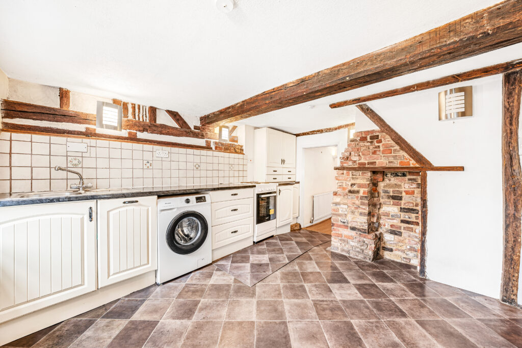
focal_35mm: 12
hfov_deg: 112.6
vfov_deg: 90.0
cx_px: 261
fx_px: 174
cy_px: 174
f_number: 8
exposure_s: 1.6
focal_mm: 12
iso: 100
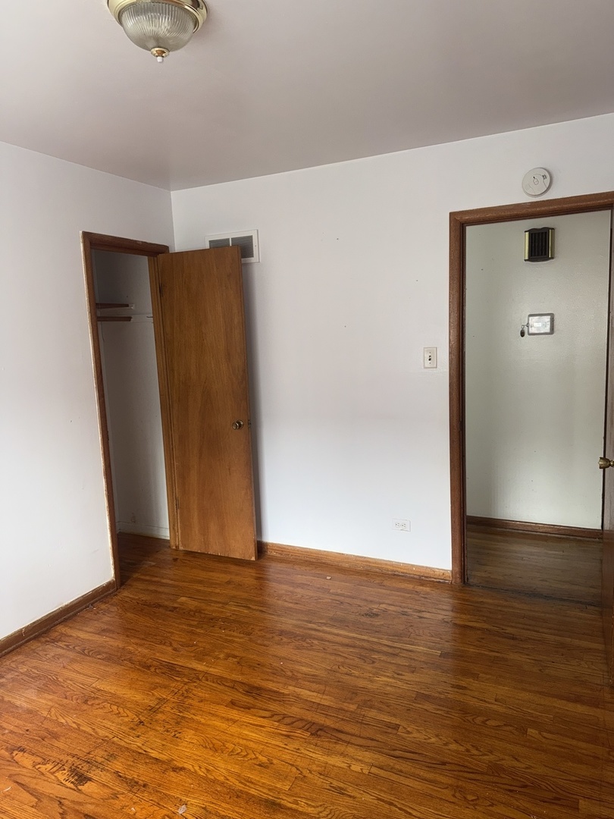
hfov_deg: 56.8
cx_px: 307
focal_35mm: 24
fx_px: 568
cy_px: 410
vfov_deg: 71.6
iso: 100
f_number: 1.78
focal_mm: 6.76
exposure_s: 1/38
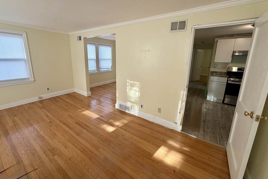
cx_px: 135
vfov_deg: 77.1
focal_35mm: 15
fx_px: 112
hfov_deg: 100.4
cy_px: 79
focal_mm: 2.22
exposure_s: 1/121
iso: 100
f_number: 2.2
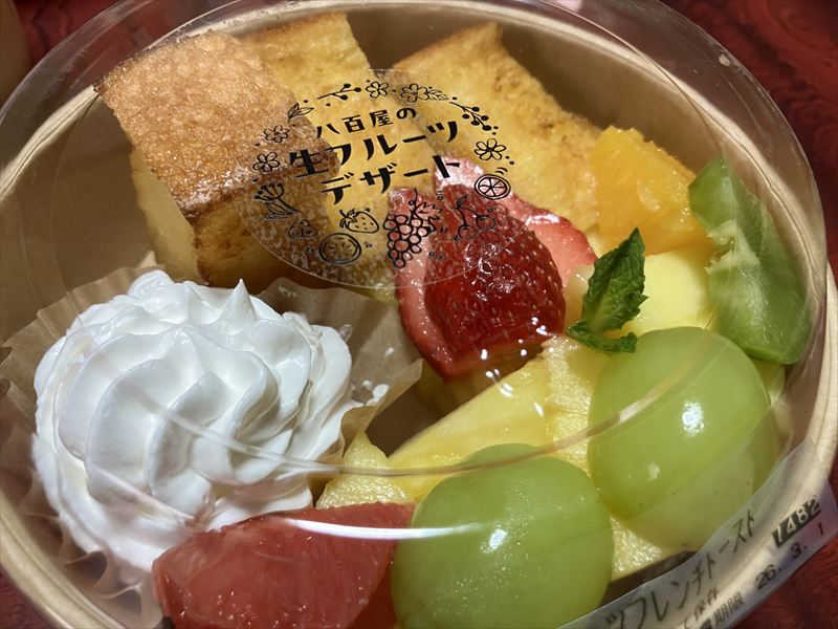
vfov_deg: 49.7
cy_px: 314
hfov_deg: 63.4
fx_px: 678
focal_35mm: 28
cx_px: 419
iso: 160
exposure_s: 1/60
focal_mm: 3.99
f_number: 1.8
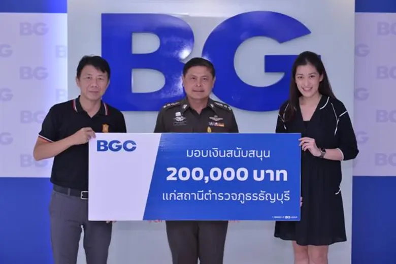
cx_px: 198
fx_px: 660
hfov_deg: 33.4
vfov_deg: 22.6
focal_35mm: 60
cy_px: 132
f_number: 4
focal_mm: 60
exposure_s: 1/160
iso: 200
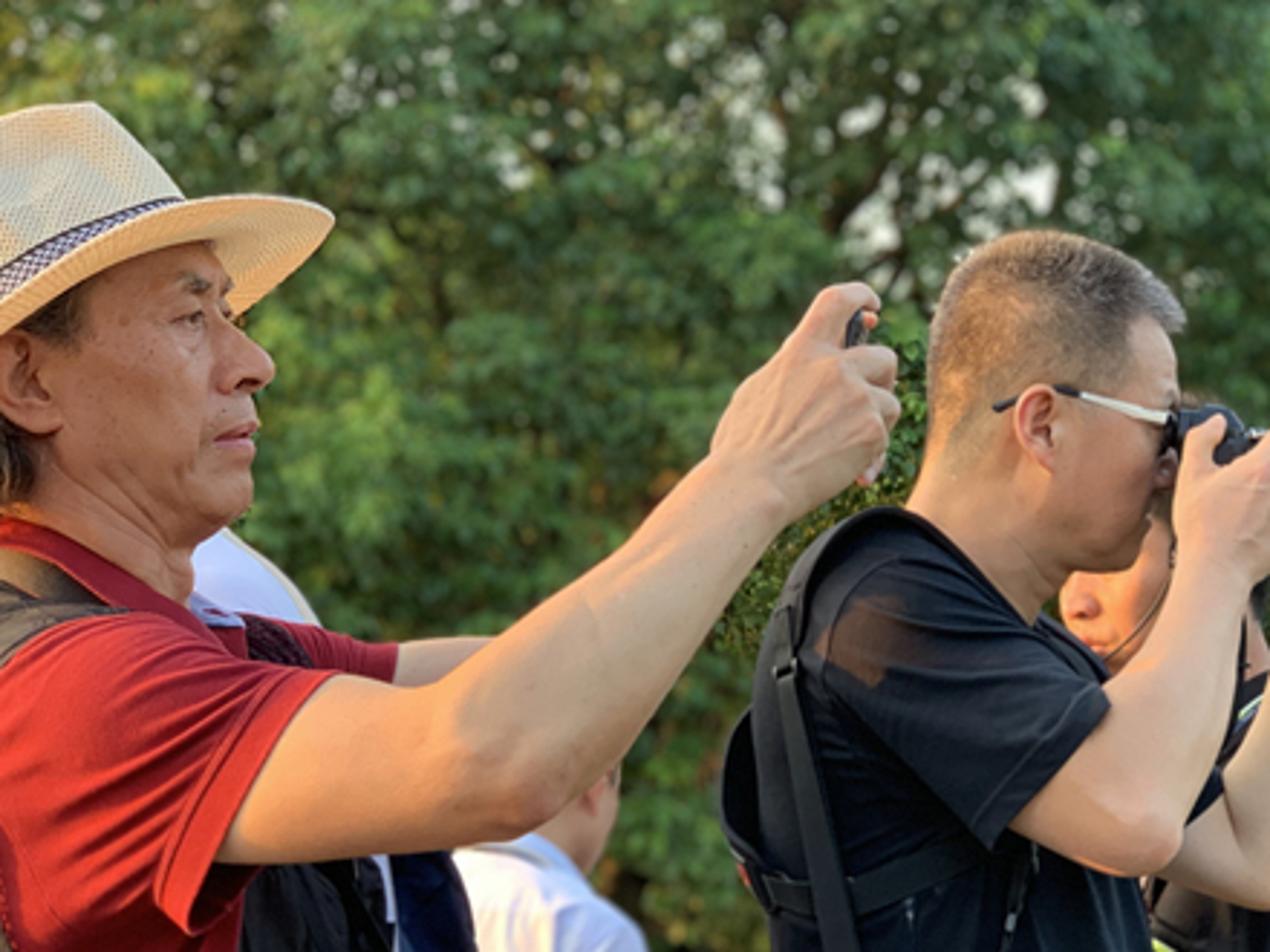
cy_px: 583
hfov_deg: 24.1
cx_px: 670
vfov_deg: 18.2
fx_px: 2972
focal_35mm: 81
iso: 80
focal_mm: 6
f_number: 2.4
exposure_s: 1/122
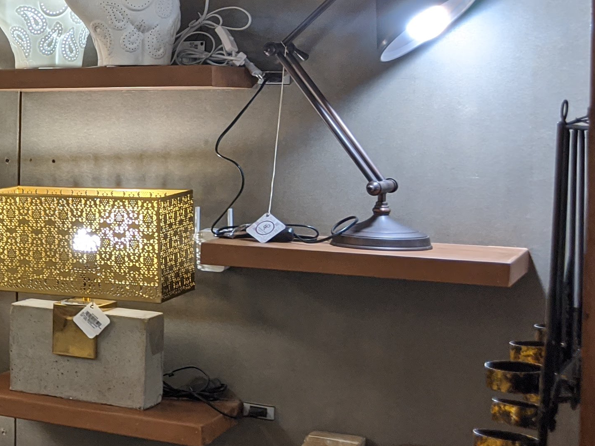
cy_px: 169
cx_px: -182
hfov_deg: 22.8
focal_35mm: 76
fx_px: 1306
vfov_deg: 19.4
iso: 57
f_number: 1.8
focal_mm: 4.44
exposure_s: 1/33.3
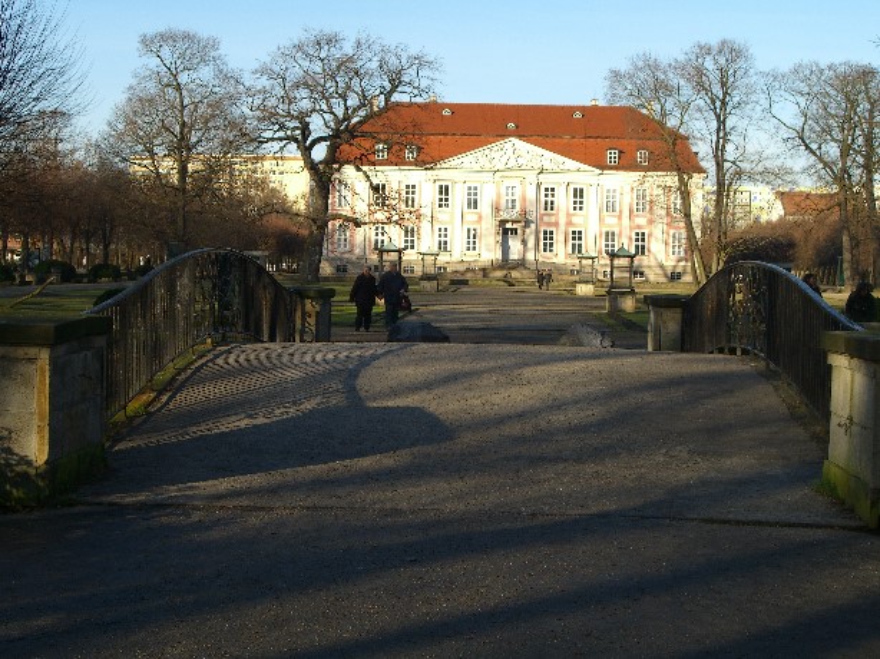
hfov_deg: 28.6
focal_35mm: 68
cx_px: 440
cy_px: 330
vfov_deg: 21.6
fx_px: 1728
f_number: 5.6
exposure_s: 1/250
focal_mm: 14.2
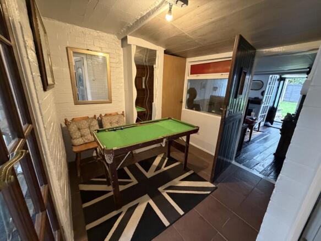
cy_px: 120
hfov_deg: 102.1
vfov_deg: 85.7
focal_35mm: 14
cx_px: 160
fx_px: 130
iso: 800
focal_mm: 2.22
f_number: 2.2
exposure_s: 1/50
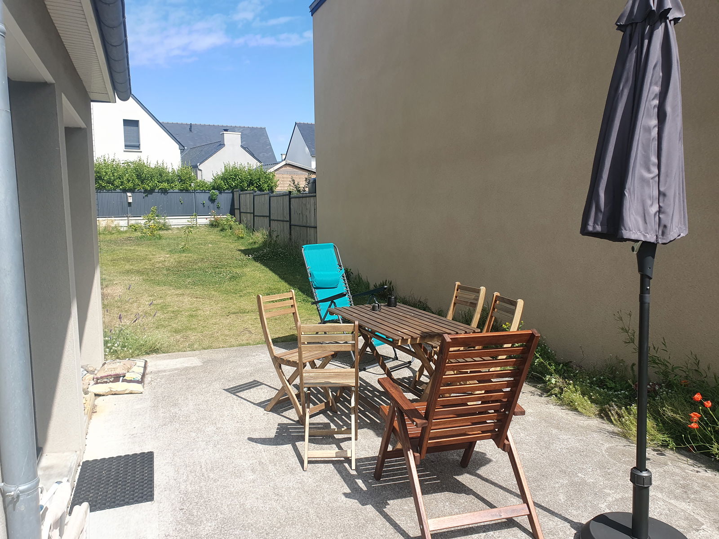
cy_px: 270
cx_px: 360
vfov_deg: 53.1
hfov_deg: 67.3
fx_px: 540
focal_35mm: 26
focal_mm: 4.32
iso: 50
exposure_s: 1/1092
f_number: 2.4
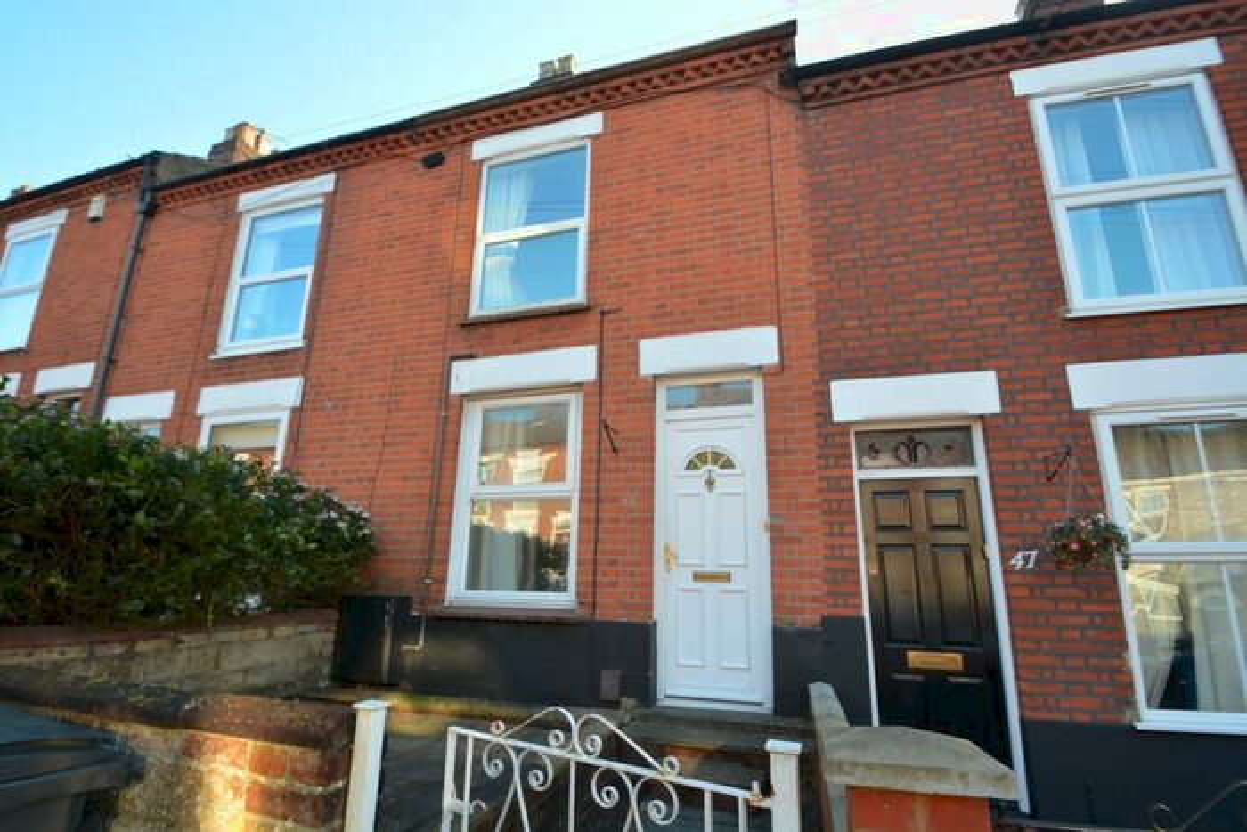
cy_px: 416
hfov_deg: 92.4
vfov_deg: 69.7
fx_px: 598
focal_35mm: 17
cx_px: 624
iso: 220
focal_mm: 11.5
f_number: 5.6
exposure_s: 1/125
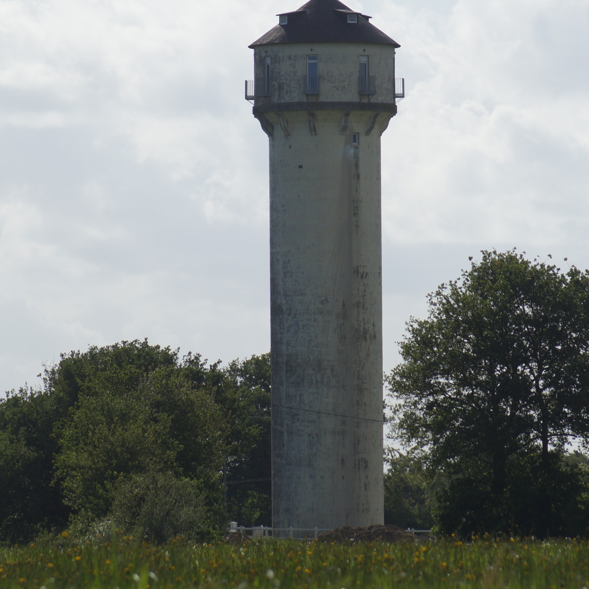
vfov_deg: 4.7
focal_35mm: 370
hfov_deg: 4.7
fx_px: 7123
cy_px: 247
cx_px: 373
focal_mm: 140
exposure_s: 1/500
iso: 100
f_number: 8
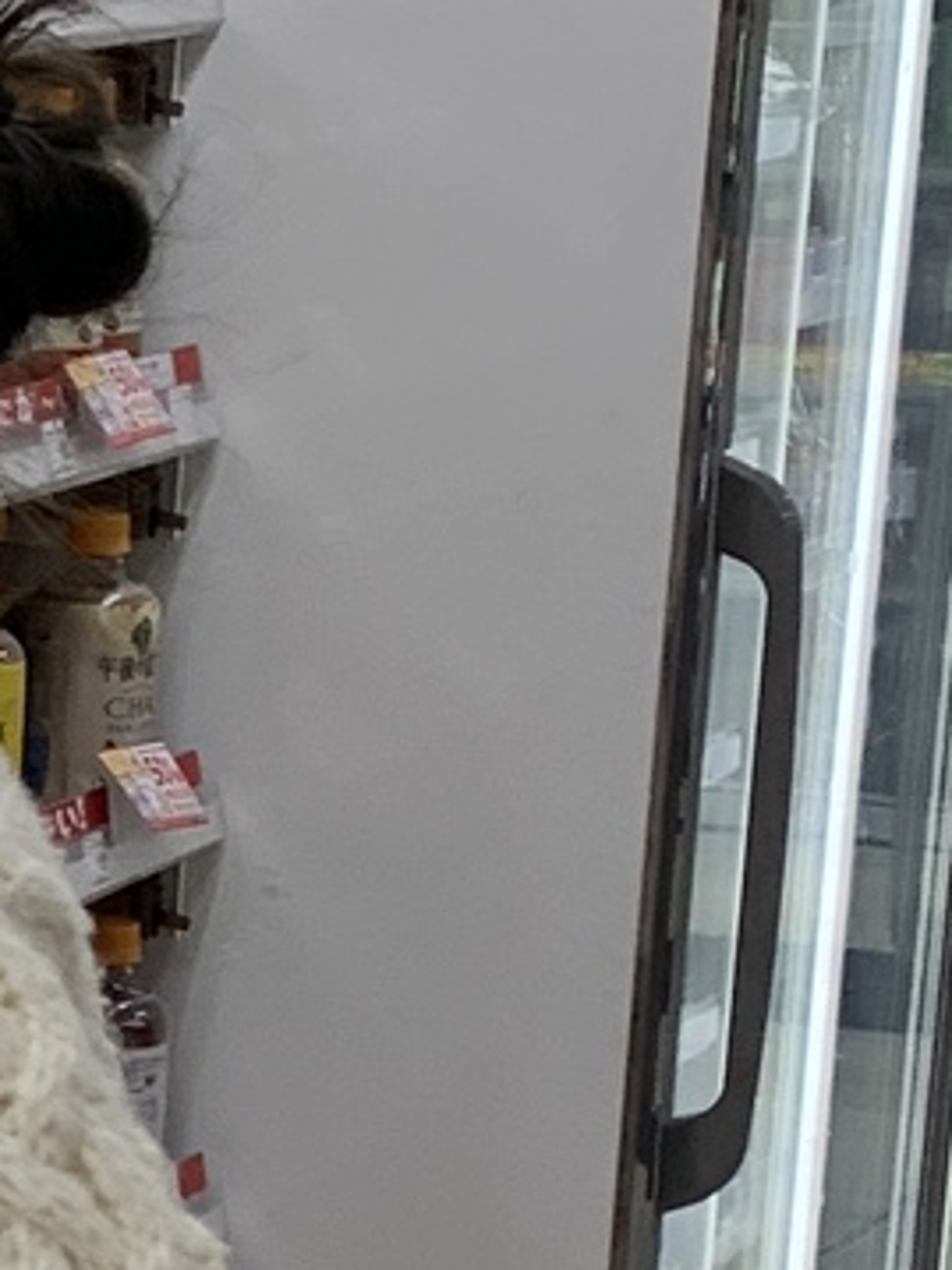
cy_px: 1054
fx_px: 6384
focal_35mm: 174
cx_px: -1200
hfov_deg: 8.0
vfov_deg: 11.3
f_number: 1.8
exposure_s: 1/122
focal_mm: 4.25
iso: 25
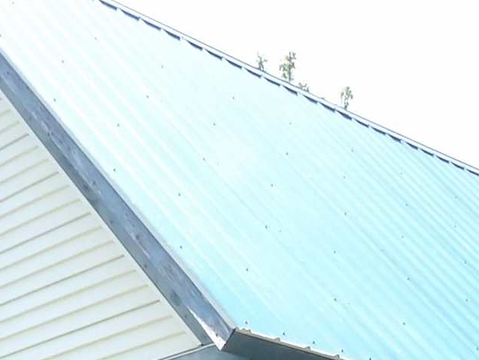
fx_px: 1620
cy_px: 744
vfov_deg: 11.3
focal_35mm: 117
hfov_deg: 16.8
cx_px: 325
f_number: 7.4
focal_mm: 4.3
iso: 100
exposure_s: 1/60
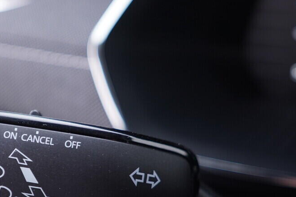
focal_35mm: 79
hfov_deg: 25.2
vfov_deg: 17.2
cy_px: 146
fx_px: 649
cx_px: 57
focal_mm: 24
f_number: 2.8
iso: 250
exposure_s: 1/40
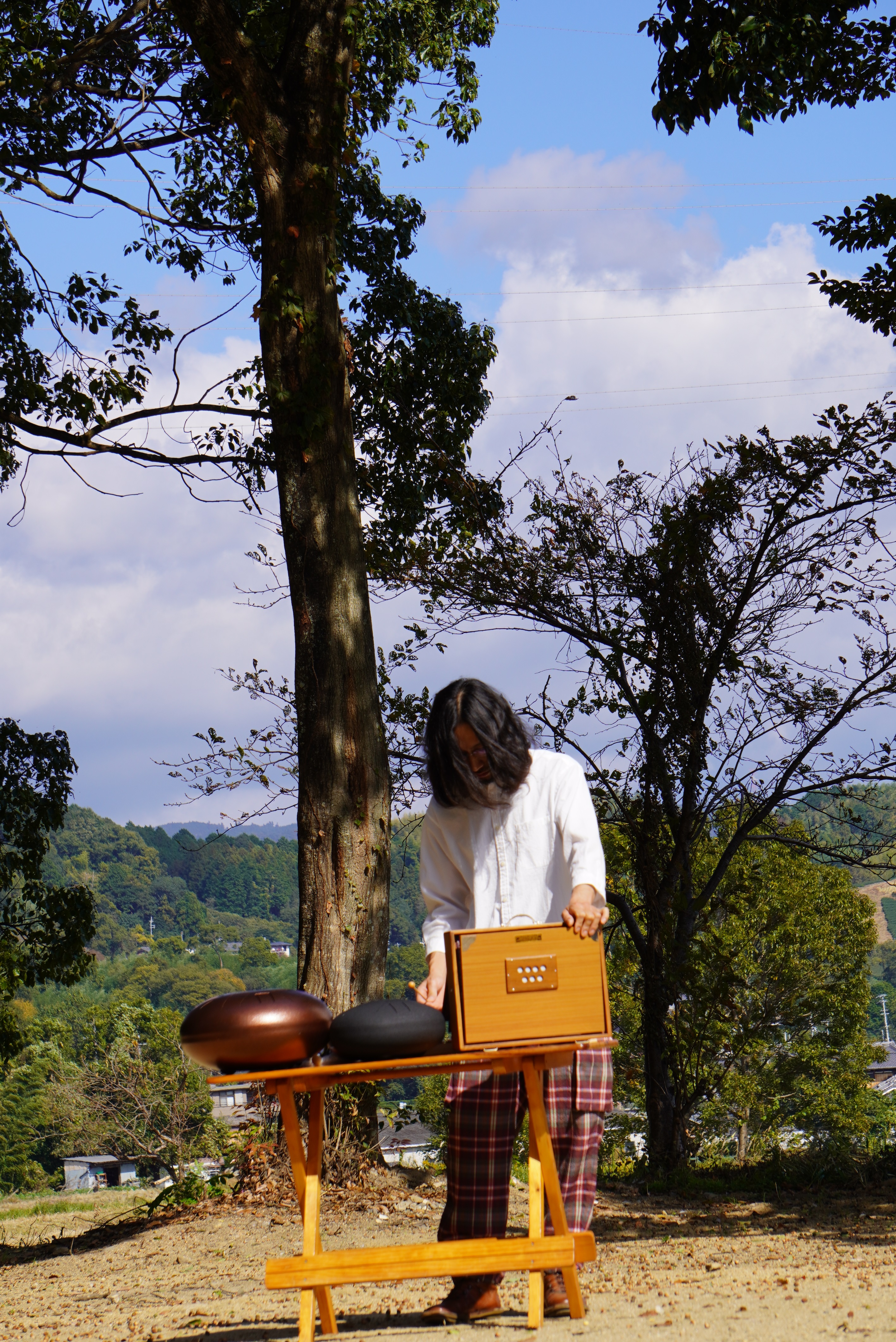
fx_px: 4698
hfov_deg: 10.9
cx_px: 448
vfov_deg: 16.3
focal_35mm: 126
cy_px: 671
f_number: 9
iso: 100
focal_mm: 84
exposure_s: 1/250
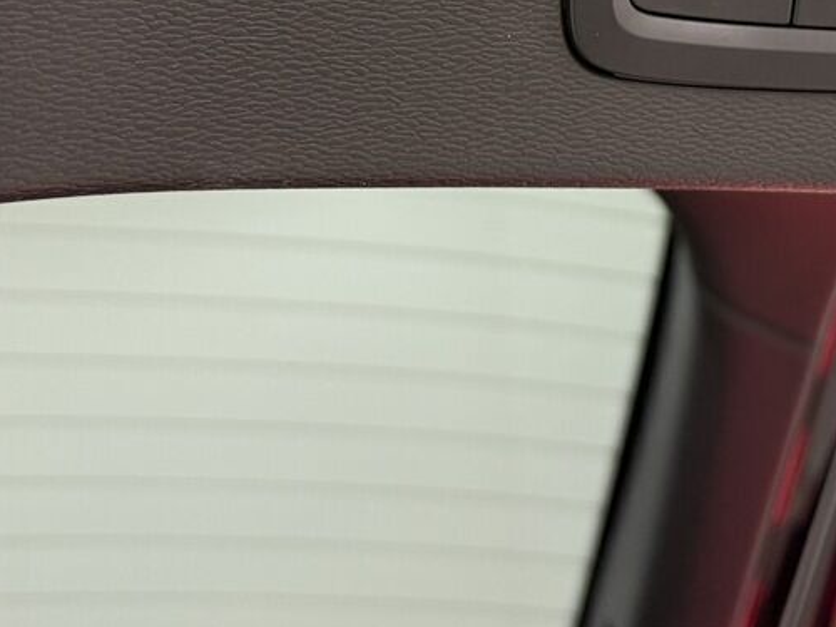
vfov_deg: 16.9
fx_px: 1980
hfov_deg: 23.3
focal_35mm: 82
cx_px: 715
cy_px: -196
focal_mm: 6.76
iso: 160
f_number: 1.78
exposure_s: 1/50
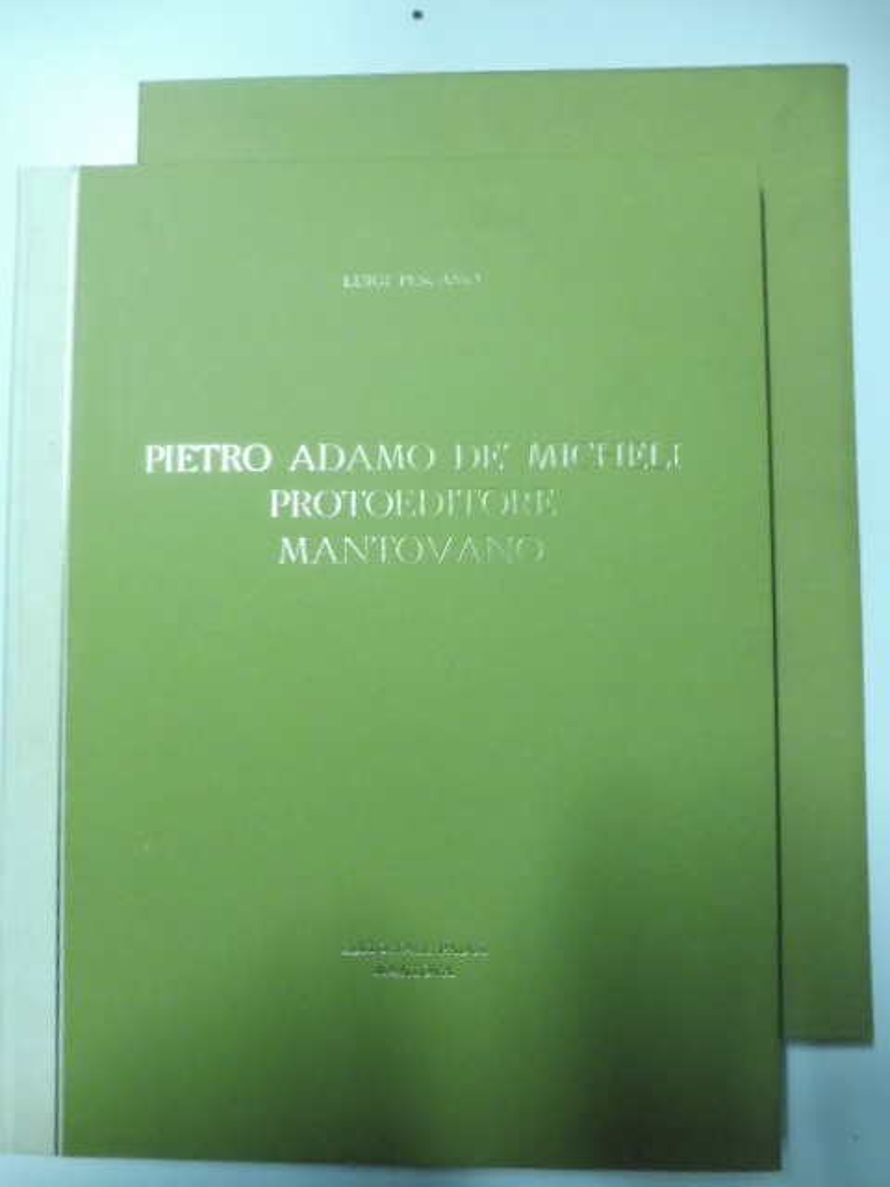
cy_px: 594
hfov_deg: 56.8
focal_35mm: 24
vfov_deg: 71.6
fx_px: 823
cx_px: 445
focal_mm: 4.3
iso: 1250
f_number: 3.3
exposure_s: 1/30
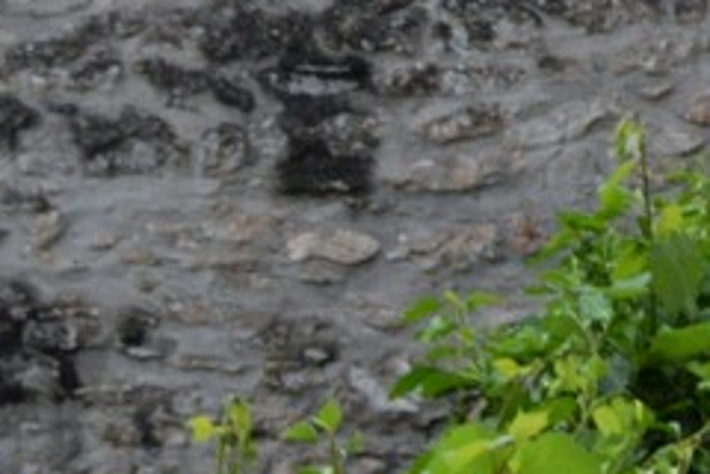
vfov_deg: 5.2
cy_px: -151
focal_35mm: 263
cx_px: 1133
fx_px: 5187
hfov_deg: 7.7
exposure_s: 1/60
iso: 1000
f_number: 4
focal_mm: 28
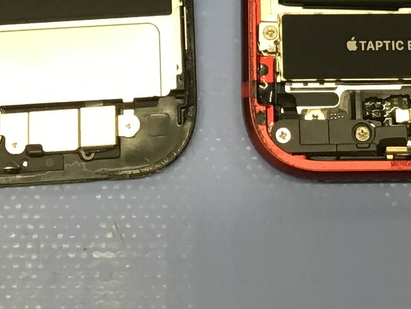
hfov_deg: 17.6
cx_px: 242
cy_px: -233
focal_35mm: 112
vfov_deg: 12.2
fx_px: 1330
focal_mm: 3.3
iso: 32
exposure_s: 1/30
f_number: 2.4
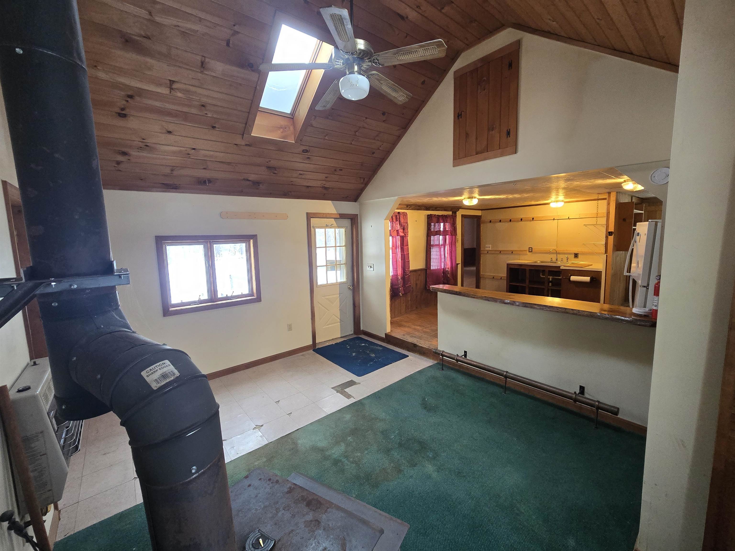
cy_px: 276
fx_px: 276
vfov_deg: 89.9
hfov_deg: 106.2
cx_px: 368
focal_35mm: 13
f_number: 2.2
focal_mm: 2.2
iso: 320
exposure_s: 1/60
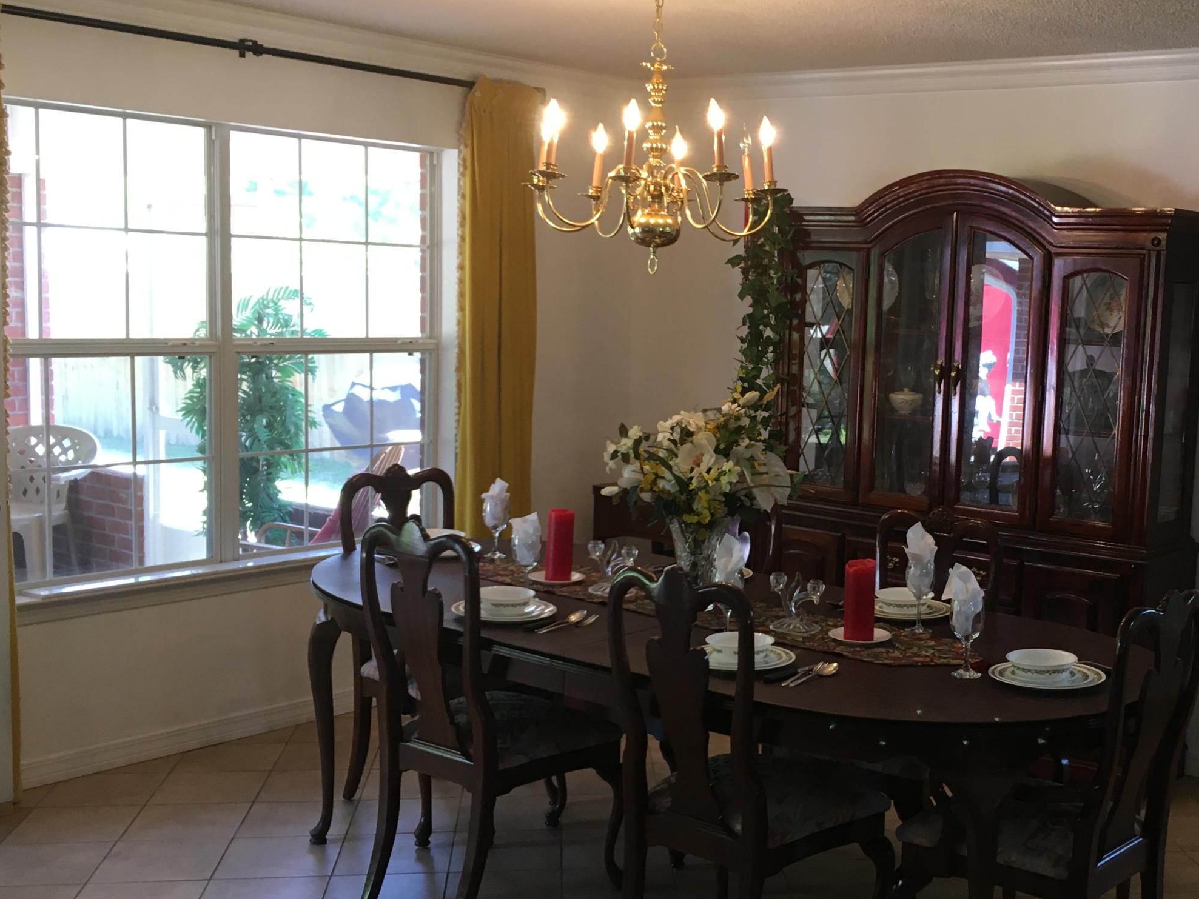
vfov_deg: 32.9
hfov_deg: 42.2
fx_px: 1524
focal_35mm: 44
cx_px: 830
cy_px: 467
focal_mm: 4.15
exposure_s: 1/30
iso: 80
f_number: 2.2
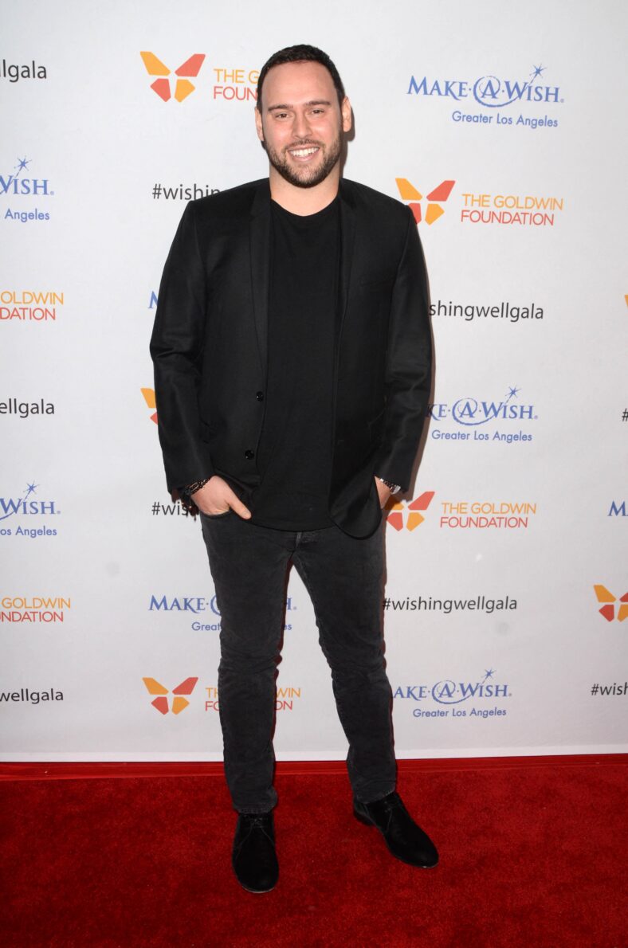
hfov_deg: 34.1
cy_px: 474
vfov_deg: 49.6
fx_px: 1025
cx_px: 314
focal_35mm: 39
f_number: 9
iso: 500
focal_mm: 26
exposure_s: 1/250
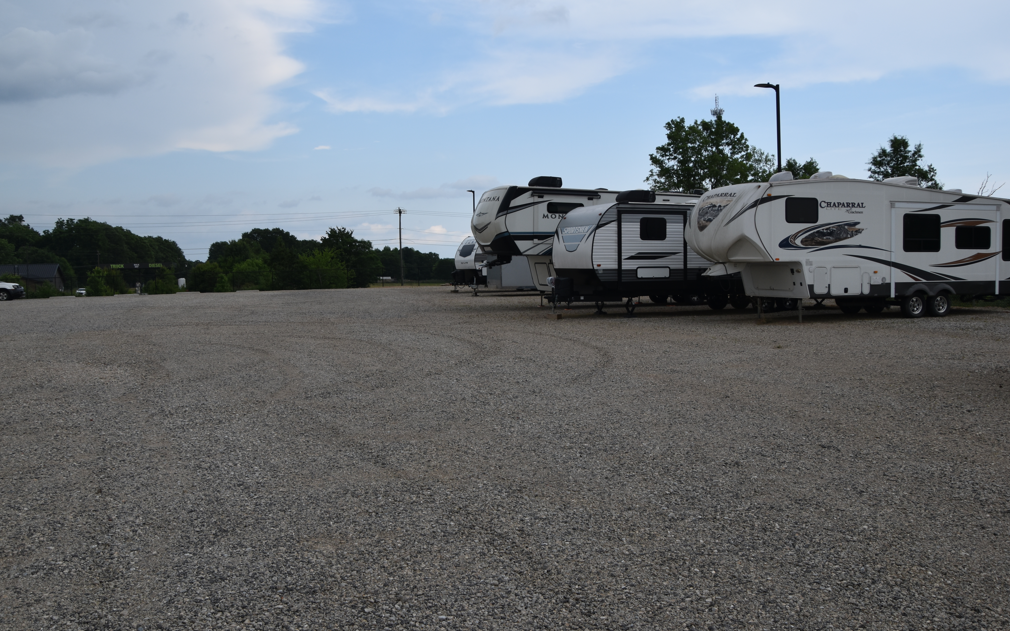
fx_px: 853
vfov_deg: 40.6
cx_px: 506
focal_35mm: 31
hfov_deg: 61.2
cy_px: 302
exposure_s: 1/250
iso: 200
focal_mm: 20
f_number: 8
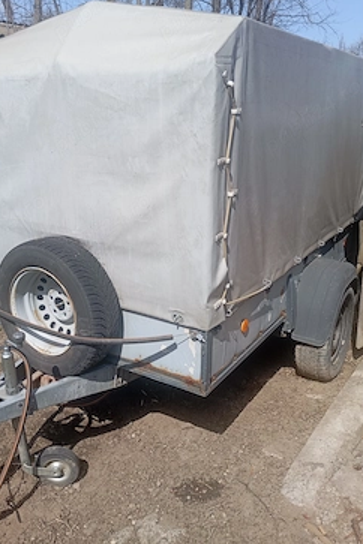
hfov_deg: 41.0
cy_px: 255
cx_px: 154
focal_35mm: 32
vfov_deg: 58.7
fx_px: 484
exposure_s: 1/531
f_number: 1.8
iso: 102
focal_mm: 4.27
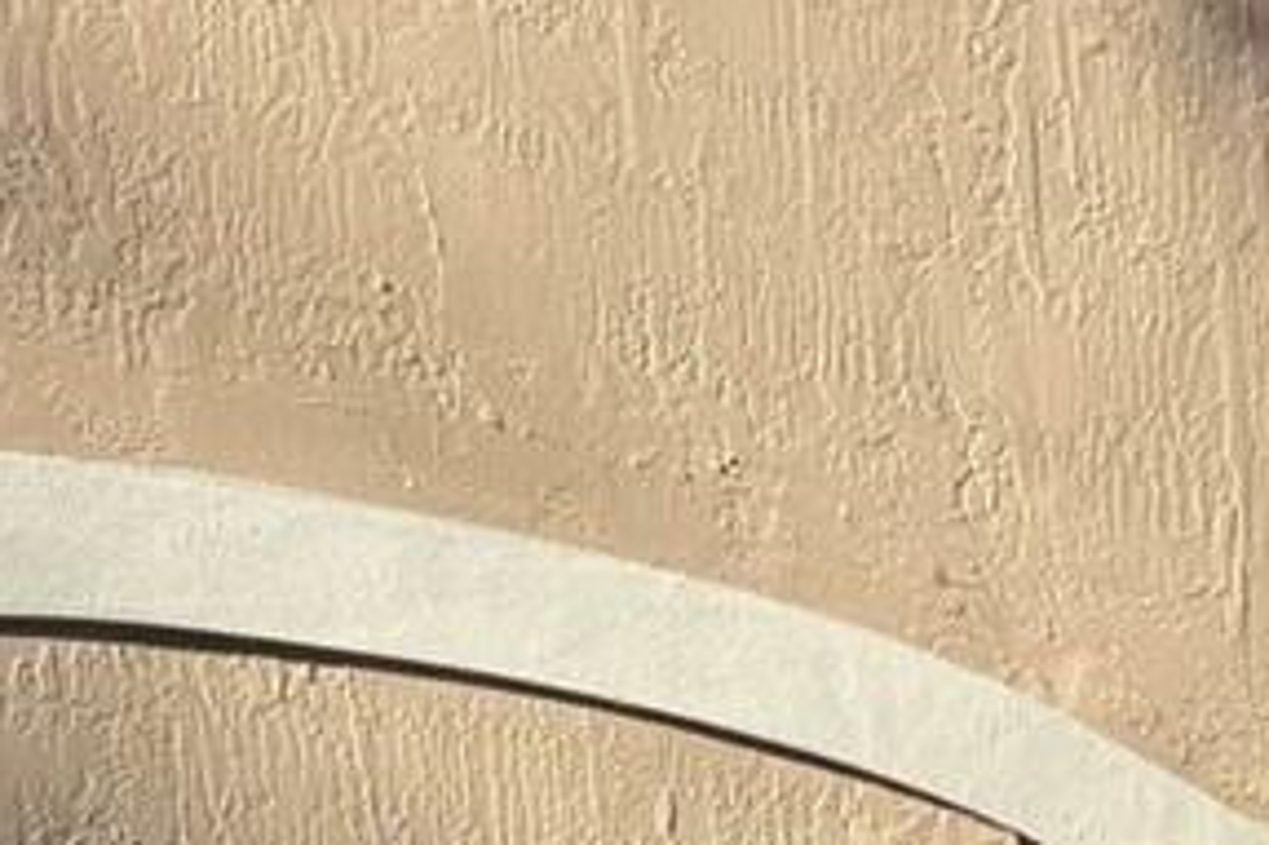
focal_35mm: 151
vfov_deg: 8.3
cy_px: 2009
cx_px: 2454
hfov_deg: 12.2
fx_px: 5319
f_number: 1.6
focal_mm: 5.96
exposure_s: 1/1751
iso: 50
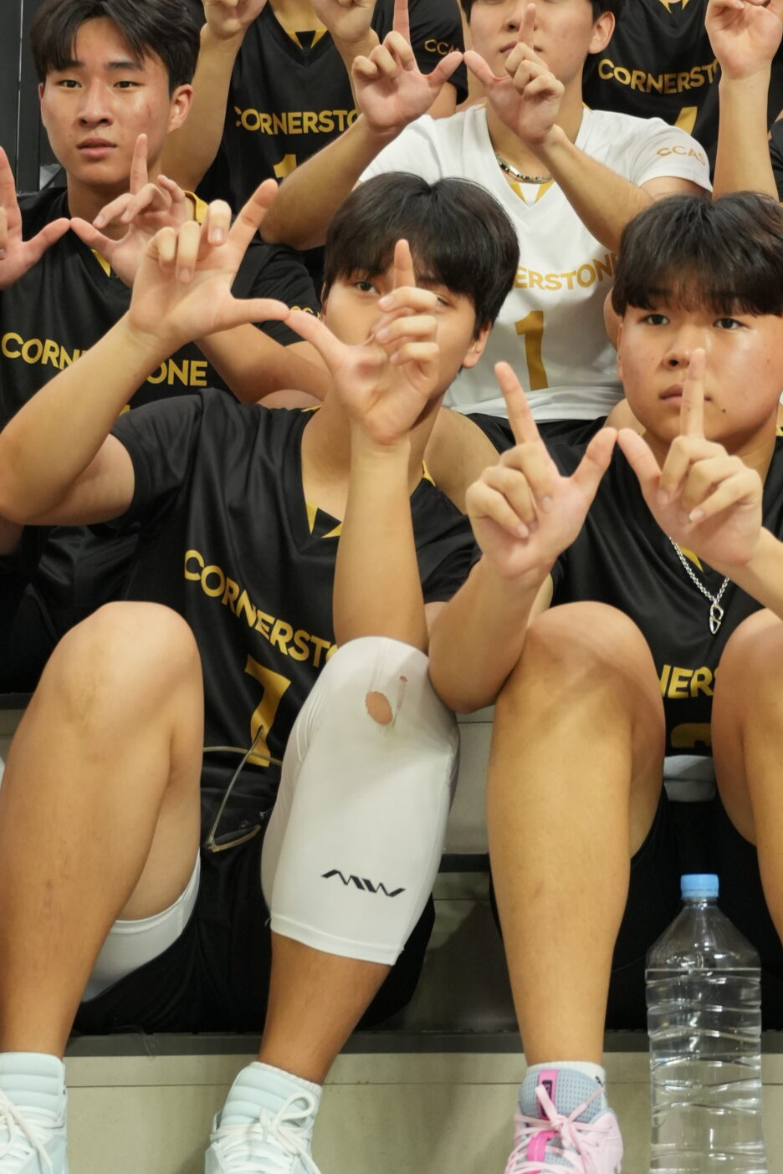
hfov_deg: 14.7
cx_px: 540
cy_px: 128
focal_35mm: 93
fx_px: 3034
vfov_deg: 21.4
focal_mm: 34
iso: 1250
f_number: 4.5
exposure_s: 1/80
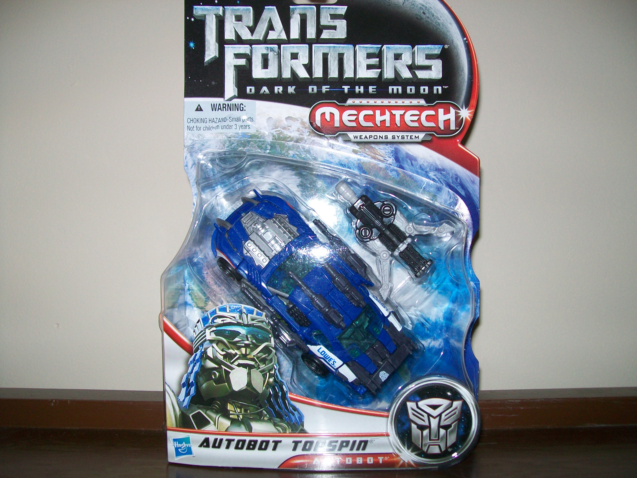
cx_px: 318
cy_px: 239
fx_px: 662
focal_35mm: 36
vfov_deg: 39.7
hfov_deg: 51.4
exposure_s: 1/60
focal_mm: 6
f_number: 2.7
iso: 64
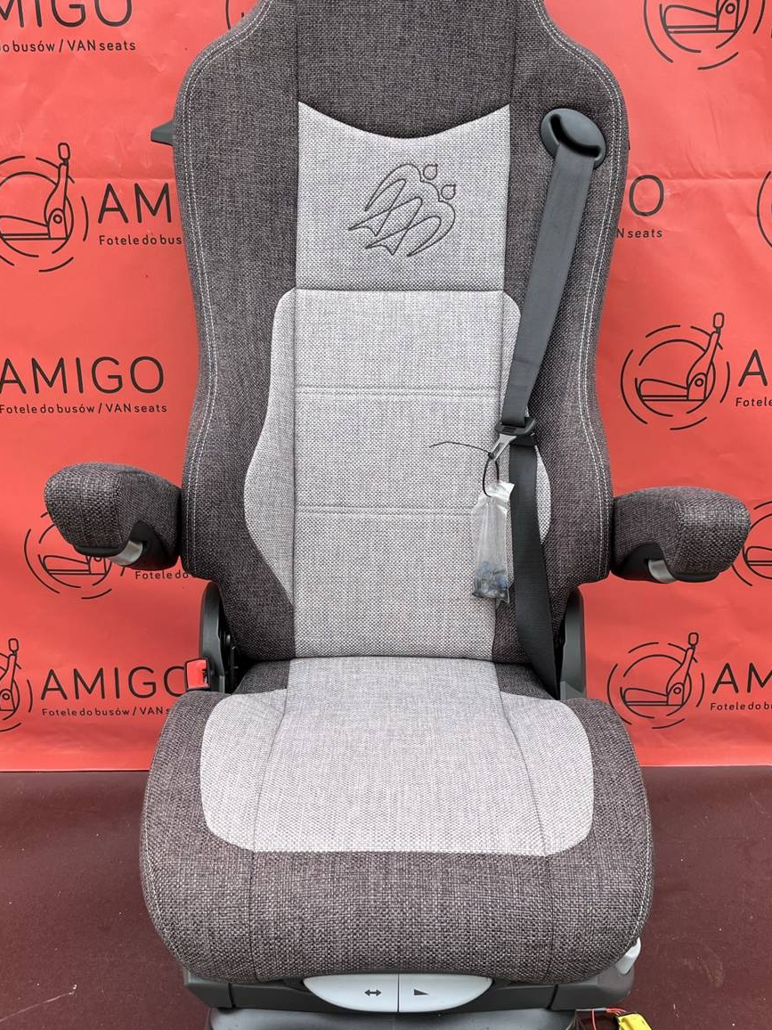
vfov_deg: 51.3
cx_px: 403
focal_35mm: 36
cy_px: 541
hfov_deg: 39.6
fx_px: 1070
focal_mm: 5.1
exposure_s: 1/793
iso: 50
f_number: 1.6
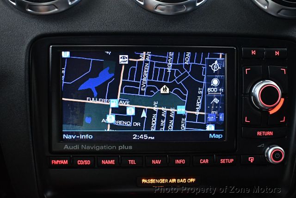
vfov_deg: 33.5
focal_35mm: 40
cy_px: 99
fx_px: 329
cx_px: 148
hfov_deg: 48.4
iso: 4000
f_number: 3.8
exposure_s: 1/60
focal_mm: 20
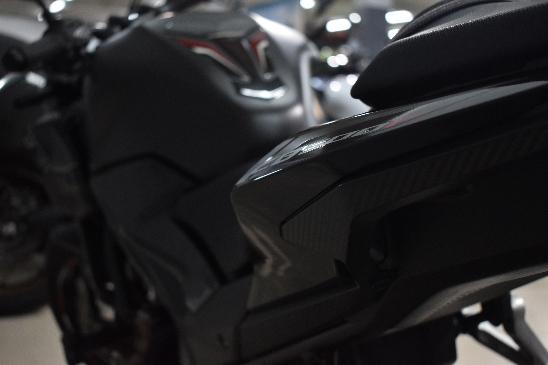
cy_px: 182
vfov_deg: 29.9
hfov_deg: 43.6
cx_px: 274
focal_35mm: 45
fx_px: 685
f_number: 4.2
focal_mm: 30
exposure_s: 1/60
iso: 800
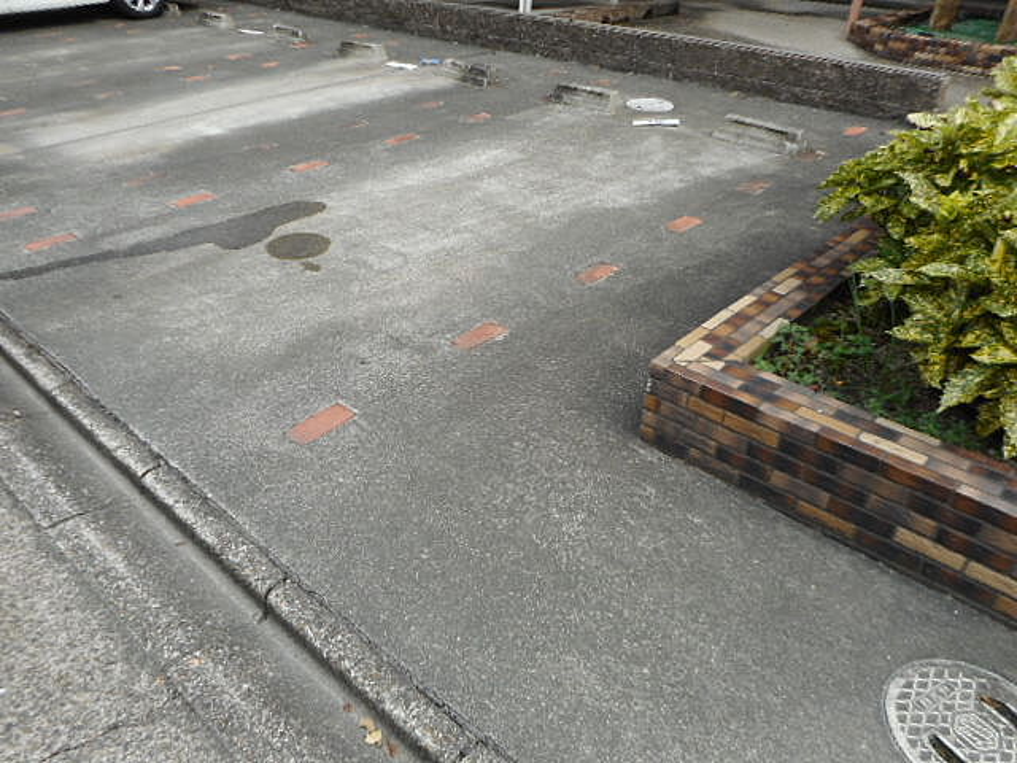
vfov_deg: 54.9
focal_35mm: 25
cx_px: 508
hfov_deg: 69.4
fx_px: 734
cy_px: 382
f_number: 3.7
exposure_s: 1/400
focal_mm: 4.5
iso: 80
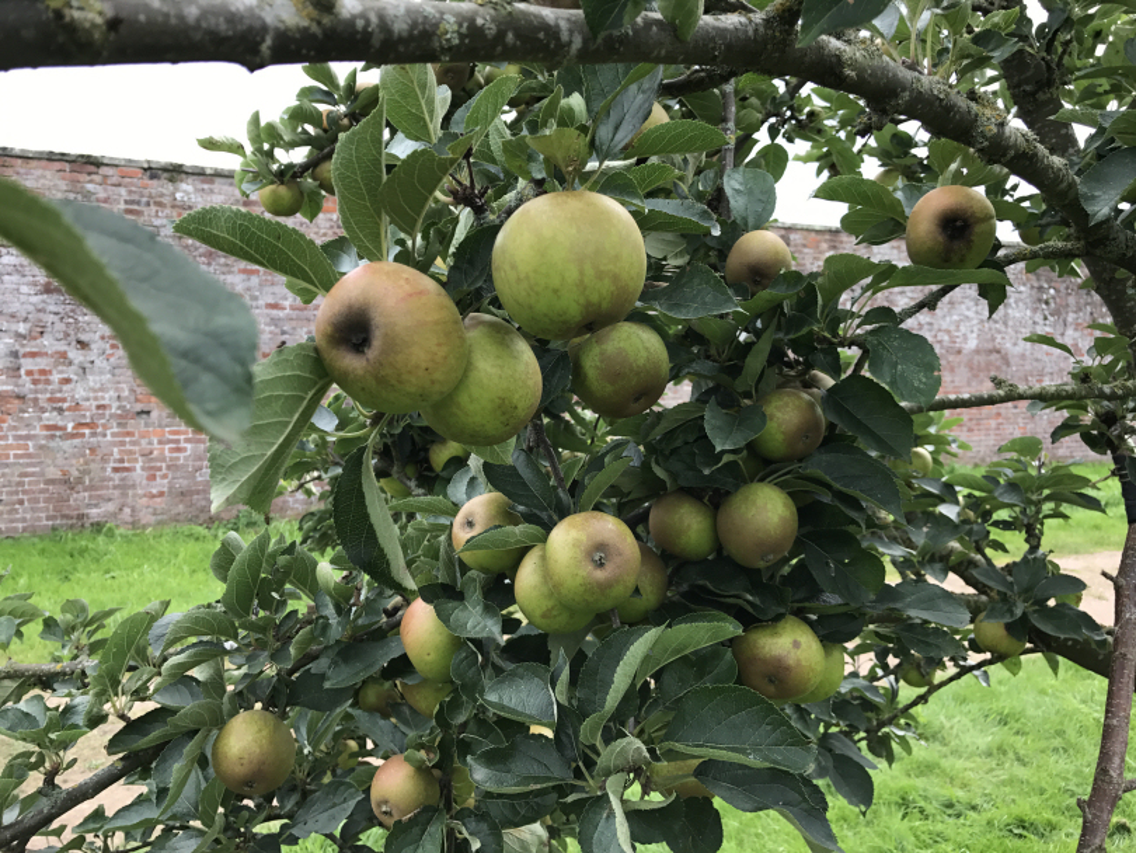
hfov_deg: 63.4
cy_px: 426
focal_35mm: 28
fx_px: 919
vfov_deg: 49.8
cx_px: 568
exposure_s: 1/313
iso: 20
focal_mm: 3.99
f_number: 1.8
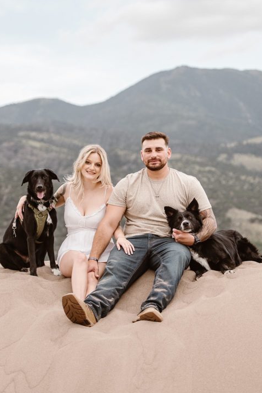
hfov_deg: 12.8
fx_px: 1167
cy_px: 183
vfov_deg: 19.1
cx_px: 140
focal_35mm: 107
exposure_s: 1/1000
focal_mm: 75
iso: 250
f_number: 2.8
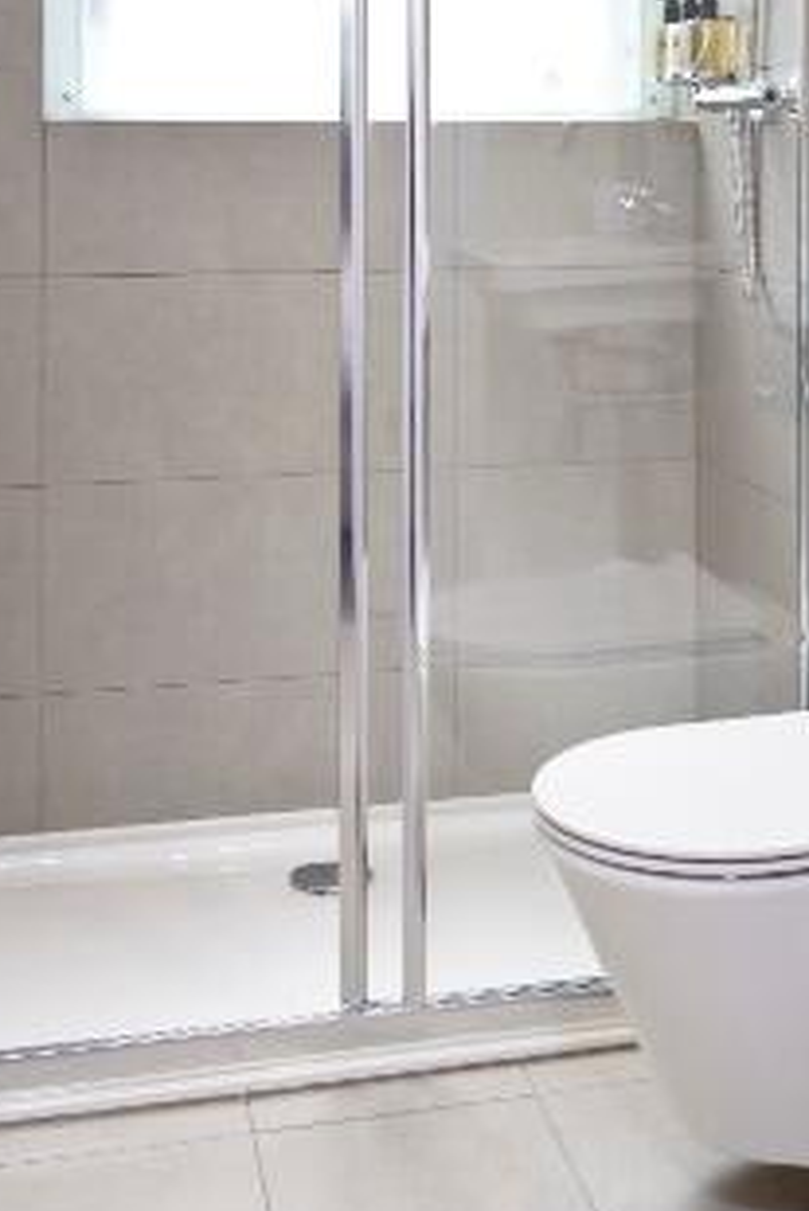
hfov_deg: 23.7
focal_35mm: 57
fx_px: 1919
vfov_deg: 33.8
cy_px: 203
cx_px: 565
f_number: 8
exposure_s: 1/40
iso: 400
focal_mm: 23
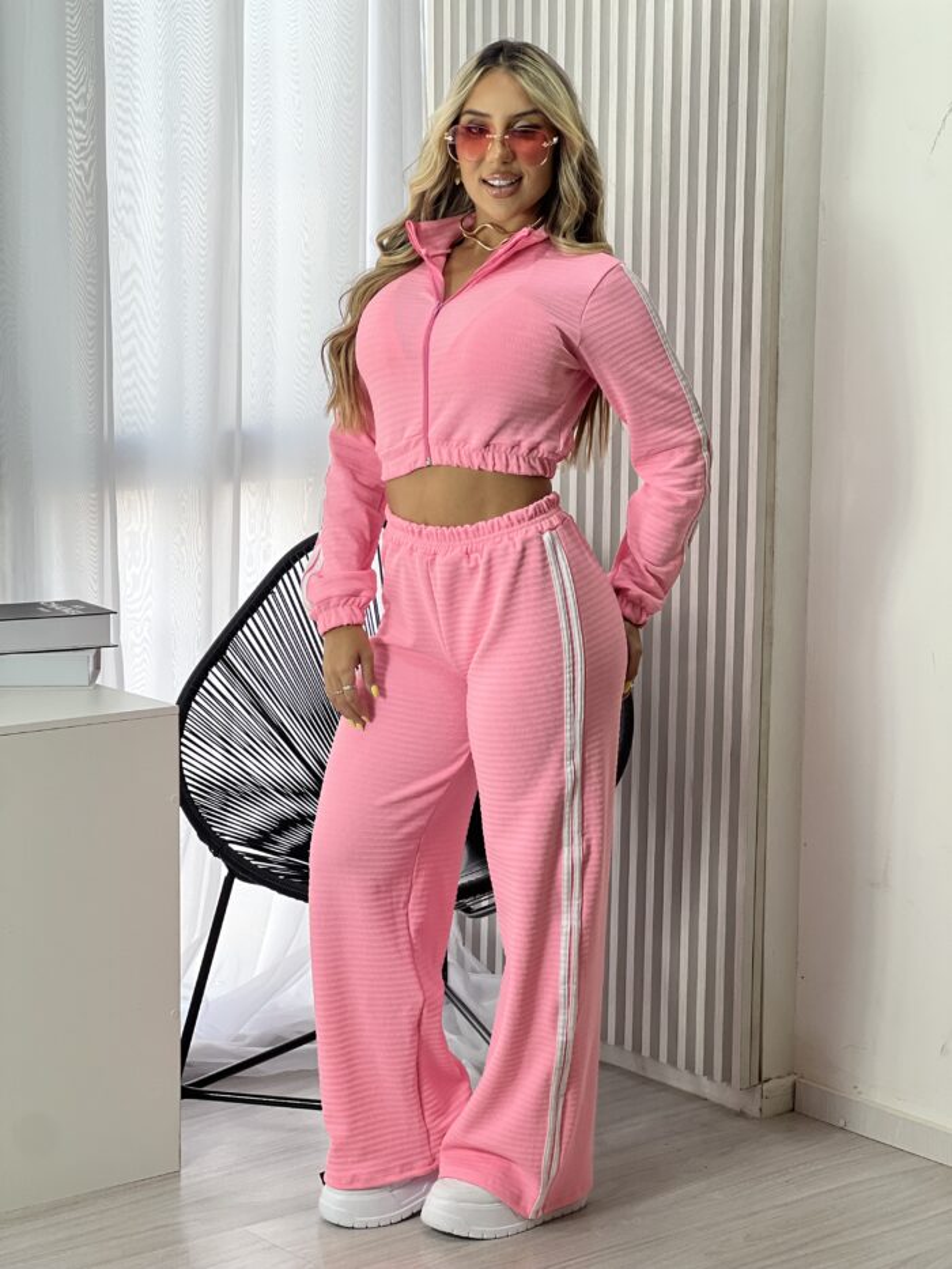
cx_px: 476
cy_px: 634
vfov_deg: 25.3
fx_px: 2823
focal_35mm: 77
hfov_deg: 19.1
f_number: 2.8
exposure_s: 1/120
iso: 64
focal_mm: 9
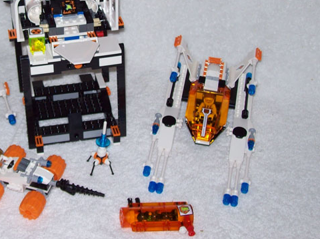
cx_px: 60
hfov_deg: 25.5
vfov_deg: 19.4
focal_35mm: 75
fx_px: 693
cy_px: 47
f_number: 3
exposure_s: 1/73.6
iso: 80
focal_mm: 7.6
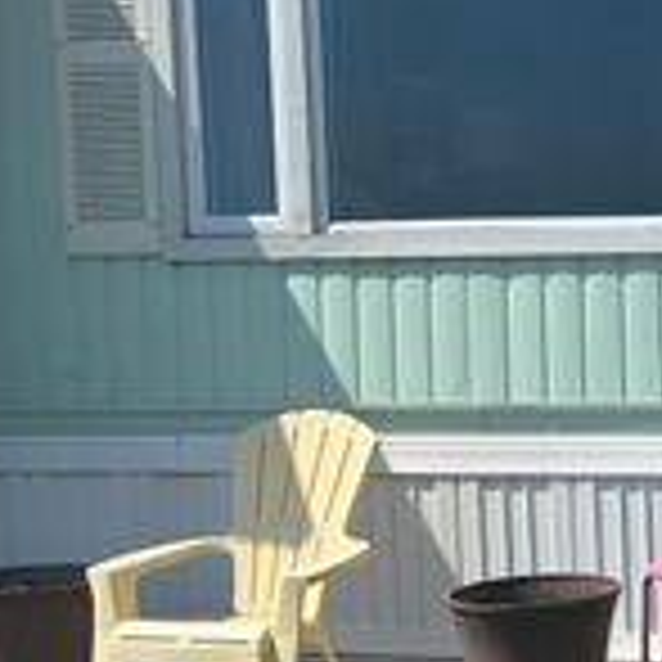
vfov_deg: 22.2
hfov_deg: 19.2
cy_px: 394
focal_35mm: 78
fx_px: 1688
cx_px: 1013
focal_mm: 5.96
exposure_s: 1/5076
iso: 32
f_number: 1.6
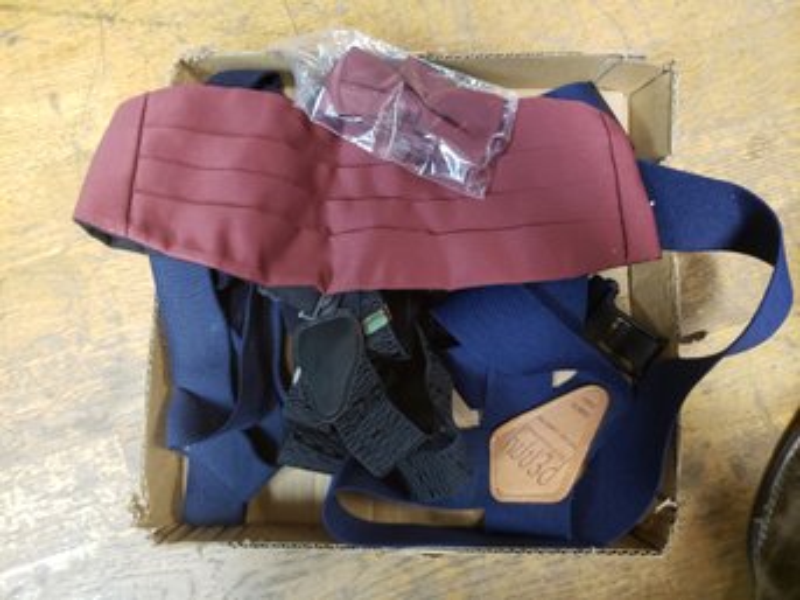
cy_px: 300
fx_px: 601
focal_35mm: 26
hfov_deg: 67.3
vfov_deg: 53.0
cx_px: 400
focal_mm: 4.3
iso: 320
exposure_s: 1/24
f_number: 1.5
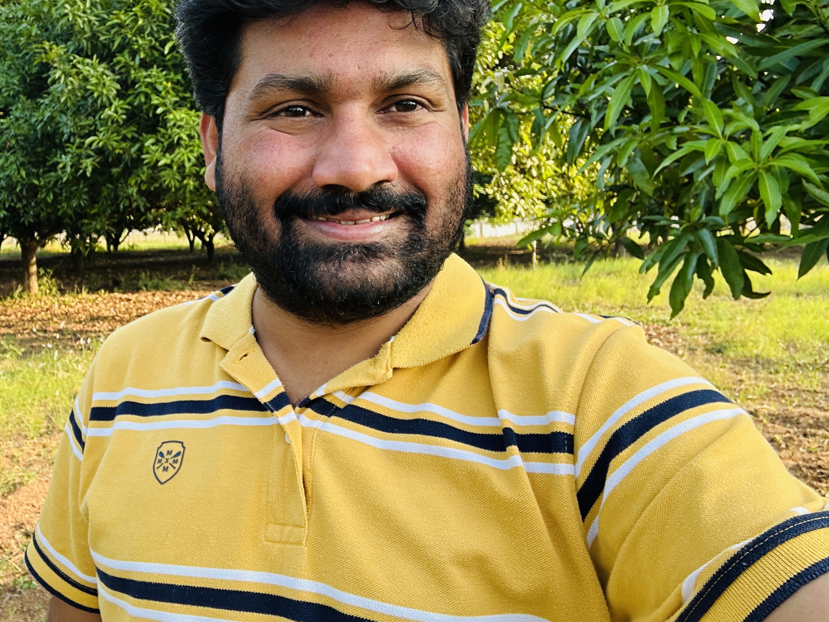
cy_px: 239
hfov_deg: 52.4
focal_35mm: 34
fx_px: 814
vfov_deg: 41.5
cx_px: 246
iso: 40
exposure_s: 1/134
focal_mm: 2.69
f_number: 1.9
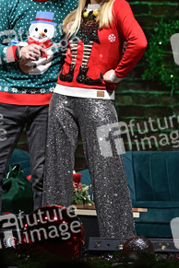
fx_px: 1842
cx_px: 60
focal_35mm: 247
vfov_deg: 8.3
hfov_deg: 5.6
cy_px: 89
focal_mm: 180
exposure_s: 1/320
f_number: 5
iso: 3200
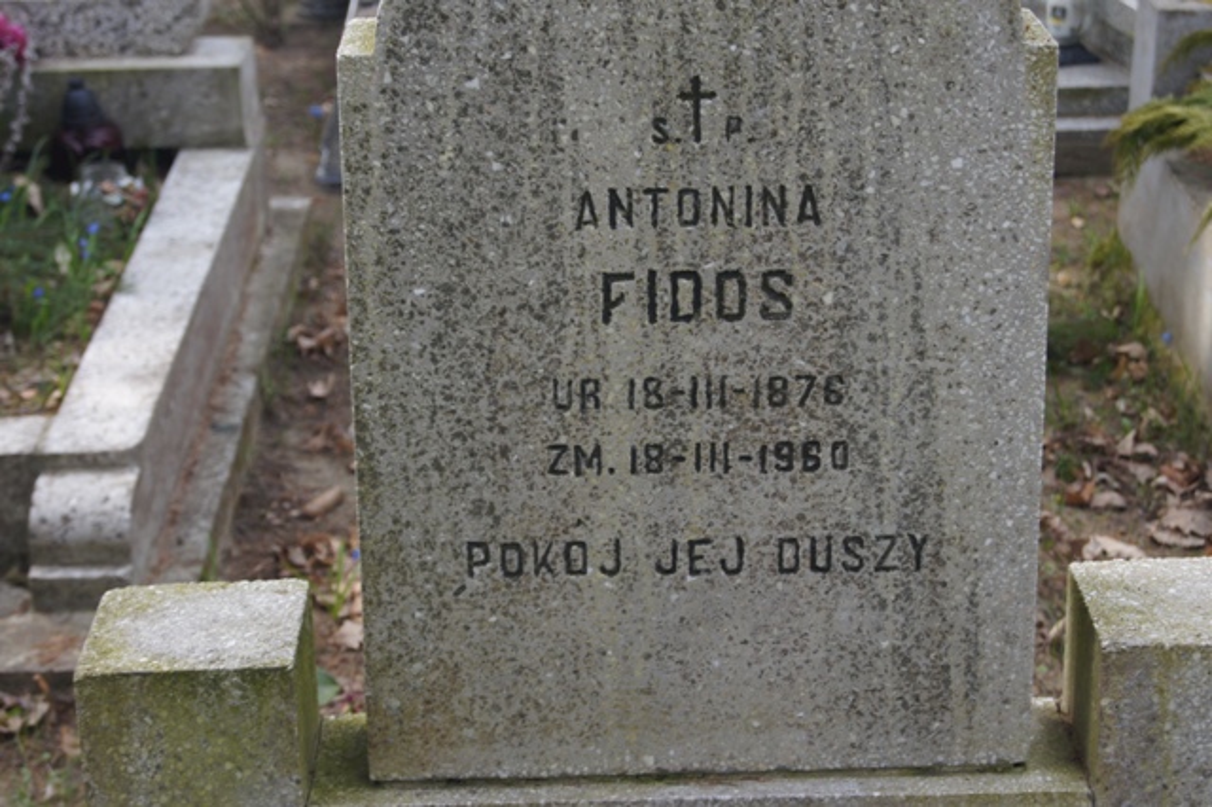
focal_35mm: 82
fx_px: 2776
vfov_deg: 16.5
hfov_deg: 24.6
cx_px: 606
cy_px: 404
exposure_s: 1/160
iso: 200
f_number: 7.1
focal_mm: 55
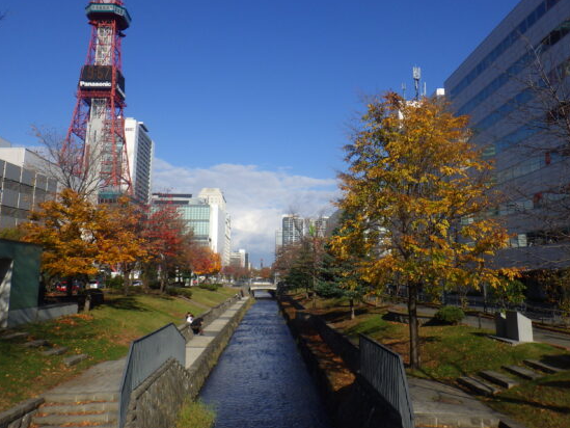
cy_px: 208
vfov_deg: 48.2
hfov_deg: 61.6
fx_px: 478
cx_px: 289
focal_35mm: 29
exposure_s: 1/1500
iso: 125
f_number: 4.2
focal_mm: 5
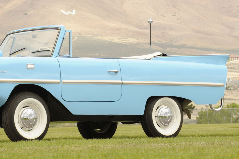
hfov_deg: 8.9
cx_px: 58
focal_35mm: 231
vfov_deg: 5.9
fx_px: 1533
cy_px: 17
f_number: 16
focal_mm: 116
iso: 200
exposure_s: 1/80
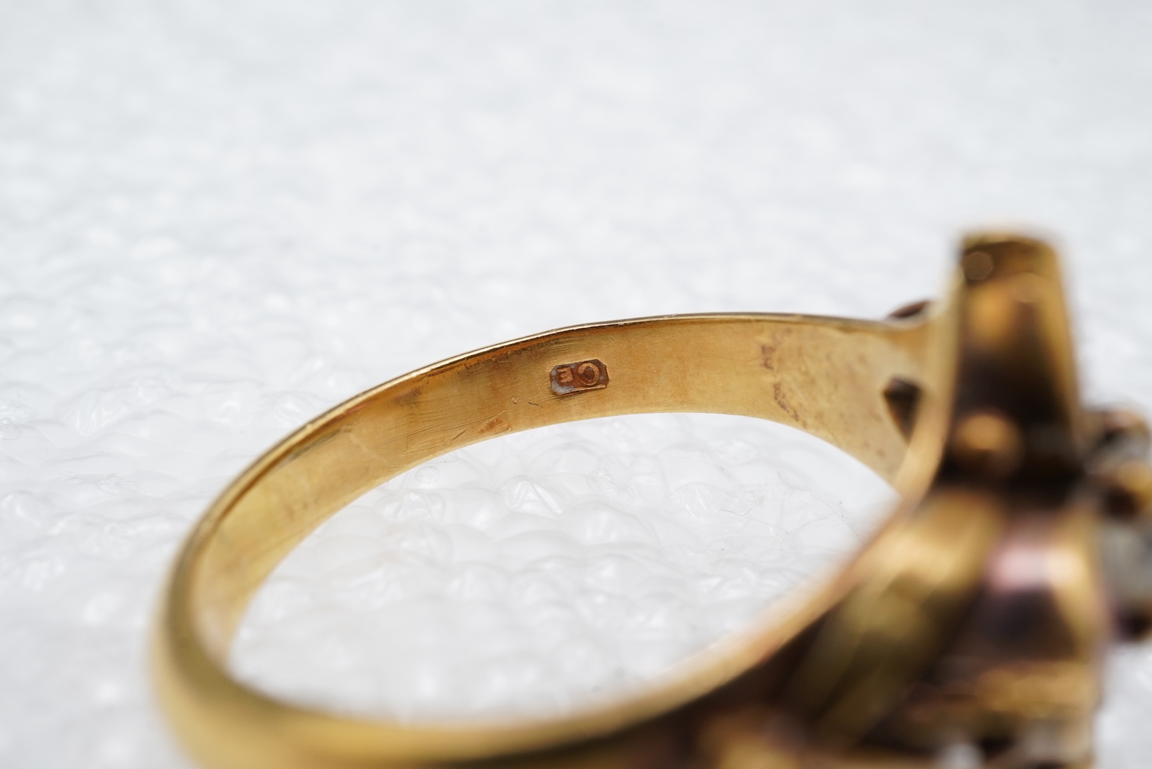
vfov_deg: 29.9
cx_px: 576
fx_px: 1440
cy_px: 384
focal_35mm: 45
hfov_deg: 43.6
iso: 640
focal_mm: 30
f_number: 22
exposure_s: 1/125
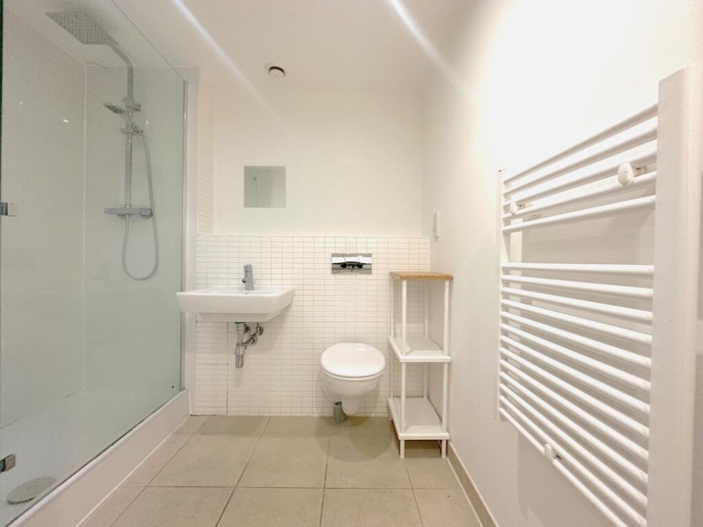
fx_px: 284
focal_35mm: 14
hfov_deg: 102.1
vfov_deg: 85.7
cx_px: 352
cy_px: 264
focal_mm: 2.22
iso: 320
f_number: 2.2
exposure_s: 1/50
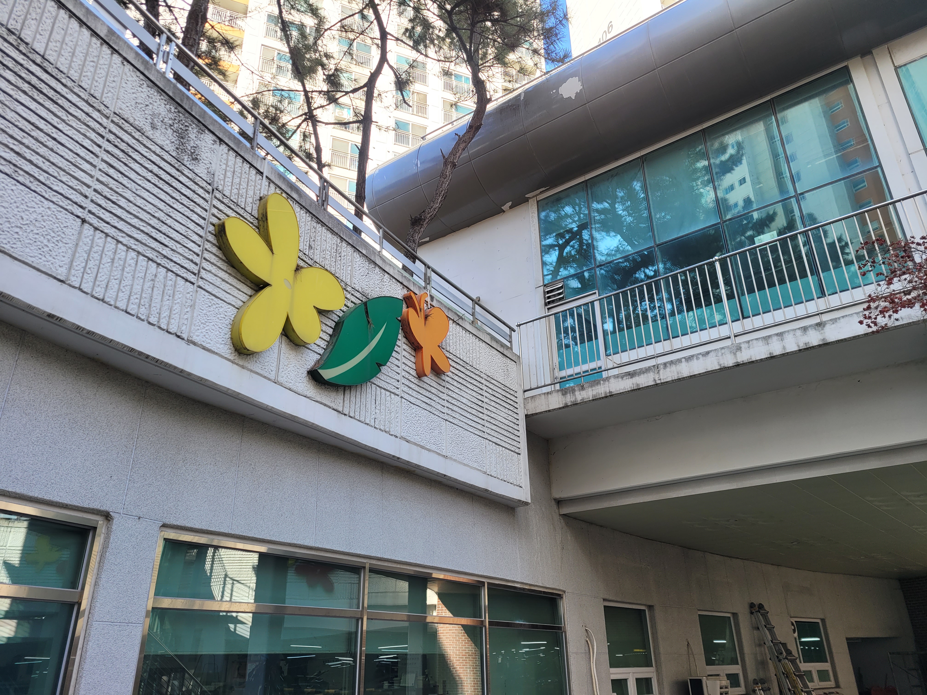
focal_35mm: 26
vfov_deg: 53.1
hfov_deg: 67.3
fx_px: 696
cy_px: 348
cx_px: 464
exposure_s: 1/232
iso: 40
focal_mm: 5.4
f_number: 1.8
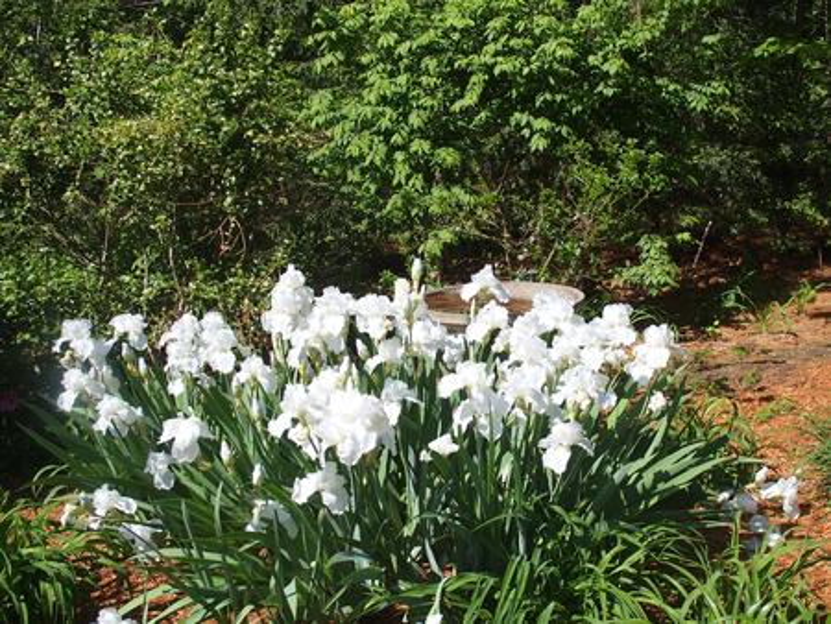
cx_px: 416
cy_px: 312
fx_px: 1009
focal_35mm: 42
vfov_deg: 34.4
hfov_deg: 44.8
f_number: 3.5
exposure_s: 1/800
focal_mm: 9
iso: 100
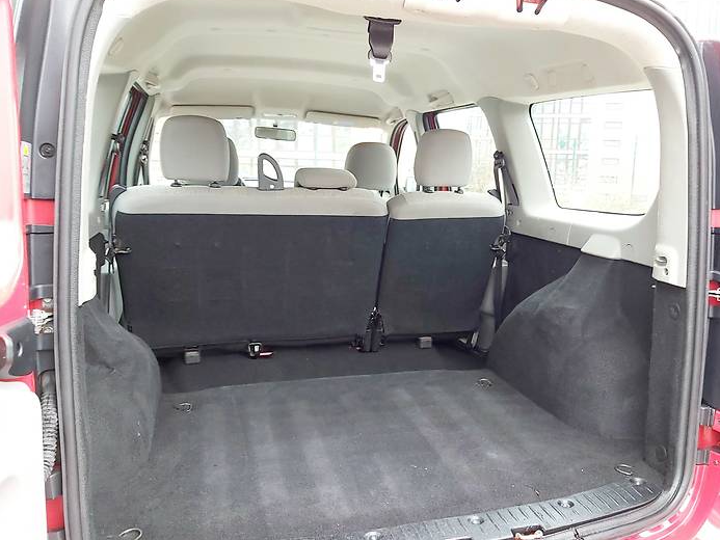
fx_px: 624
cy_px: 271
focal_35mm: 30
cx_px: 415
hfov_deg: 59.7
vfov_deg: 46.8
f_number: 1.7
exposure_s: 1/50
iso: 80
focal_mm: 3.9
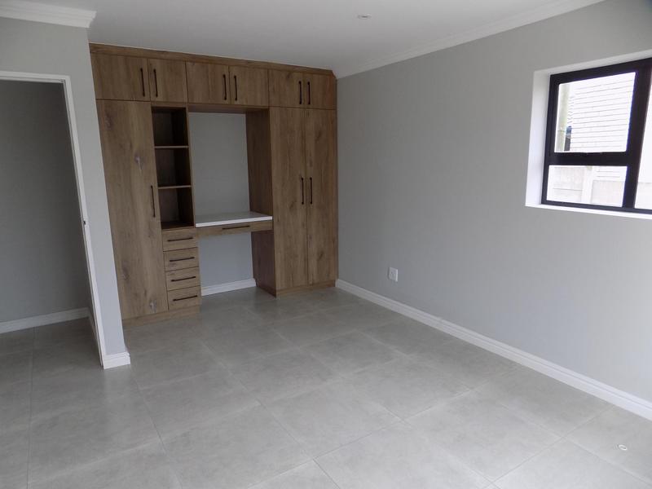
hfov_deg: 73.9
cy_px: 244
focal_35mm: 23
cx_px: 326
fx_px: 433
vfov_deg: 58.9
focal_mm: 4
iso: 80
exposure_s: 1/100
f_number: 3.1
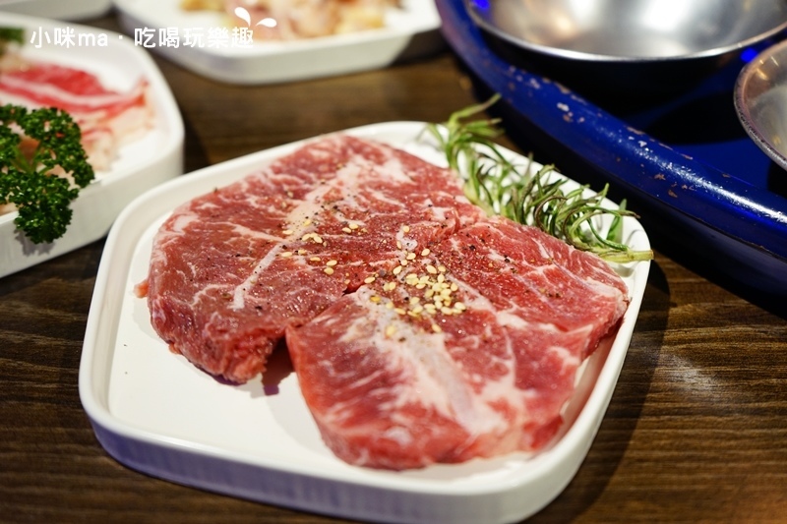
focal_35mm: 40
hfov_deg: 48.5
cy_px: 262
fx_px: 874
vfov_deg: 33.4
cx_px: 394
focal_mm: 40
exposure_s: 1/60
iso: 1000
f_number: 4.5
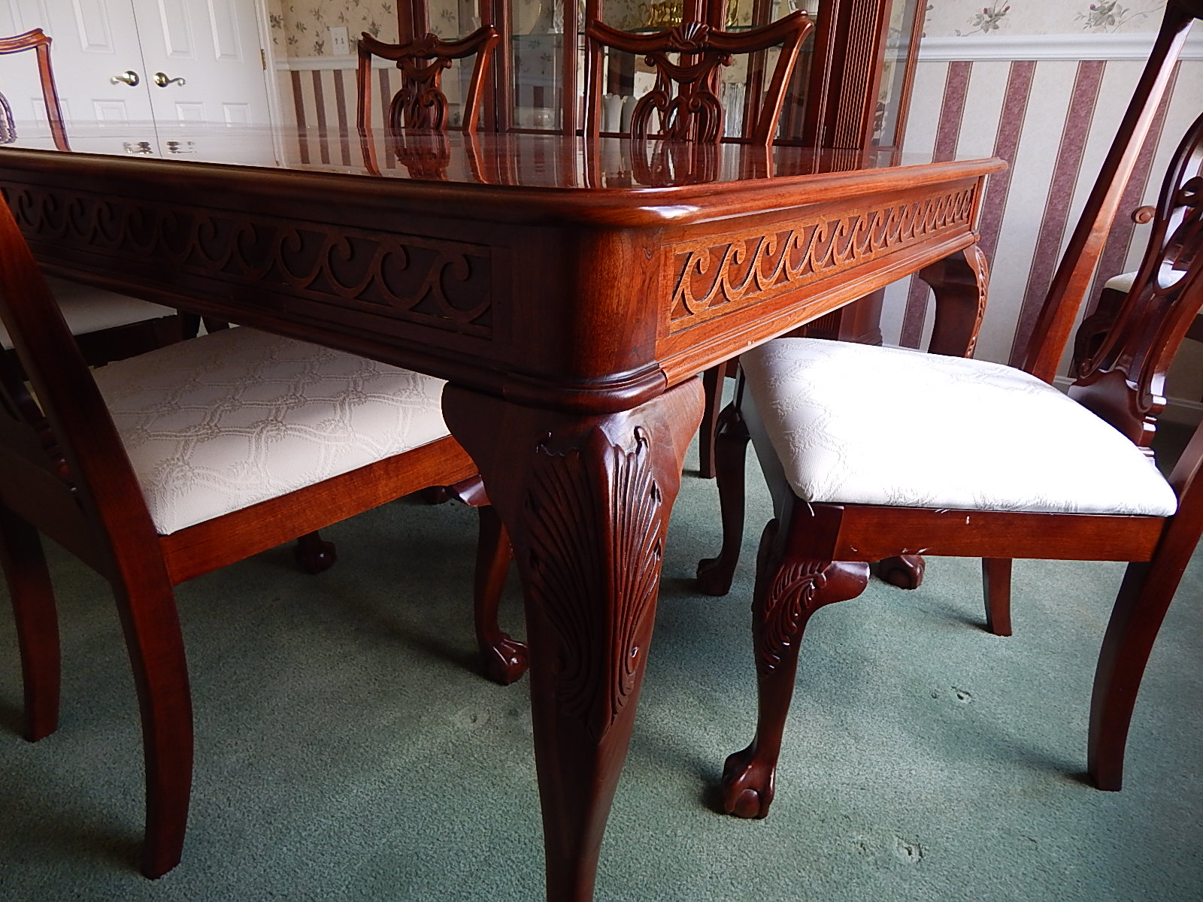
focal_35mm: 22
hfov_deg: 76.4
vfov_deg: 61.1
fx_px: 765
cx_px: 602
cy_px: 451
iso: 125
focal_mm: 4
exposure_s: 1/30
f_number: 3
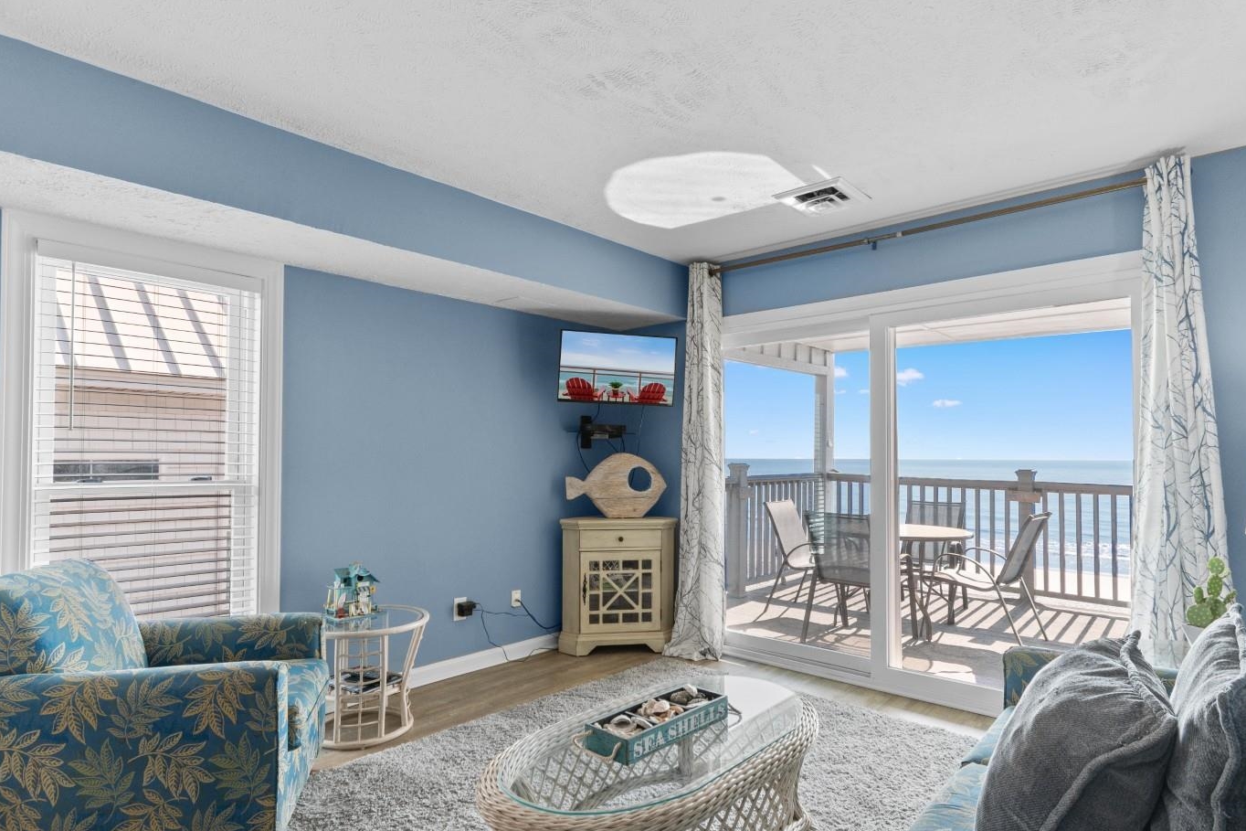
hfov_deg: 86.9
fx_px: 657
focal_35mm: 19
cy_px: 447
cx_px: 636
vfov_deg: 64.5
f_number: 4.8
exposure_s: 1/25
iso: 100
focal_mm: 11
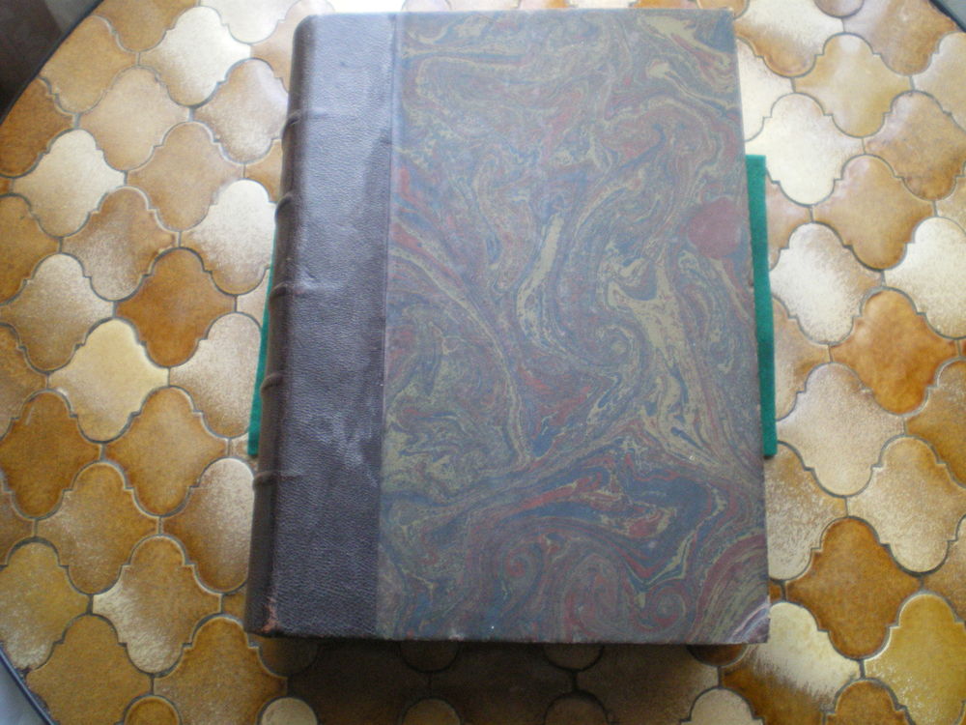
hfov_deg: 49.0
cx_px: 483
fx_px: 1060
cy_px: 362
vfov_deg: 37.7
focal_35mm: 38
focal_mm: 6.3
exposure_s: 1/15
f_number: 3.1
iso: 400
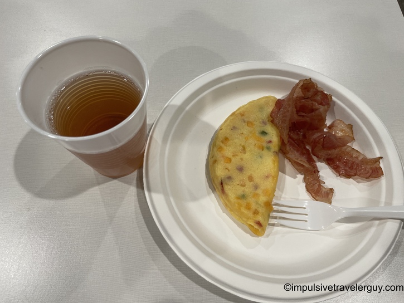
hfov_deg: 67.3
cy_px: 152
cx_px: 202
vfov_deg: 53.1
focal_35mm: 26
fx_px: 303
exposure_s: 1/60
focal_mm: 4.2
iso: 80
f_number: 1.6
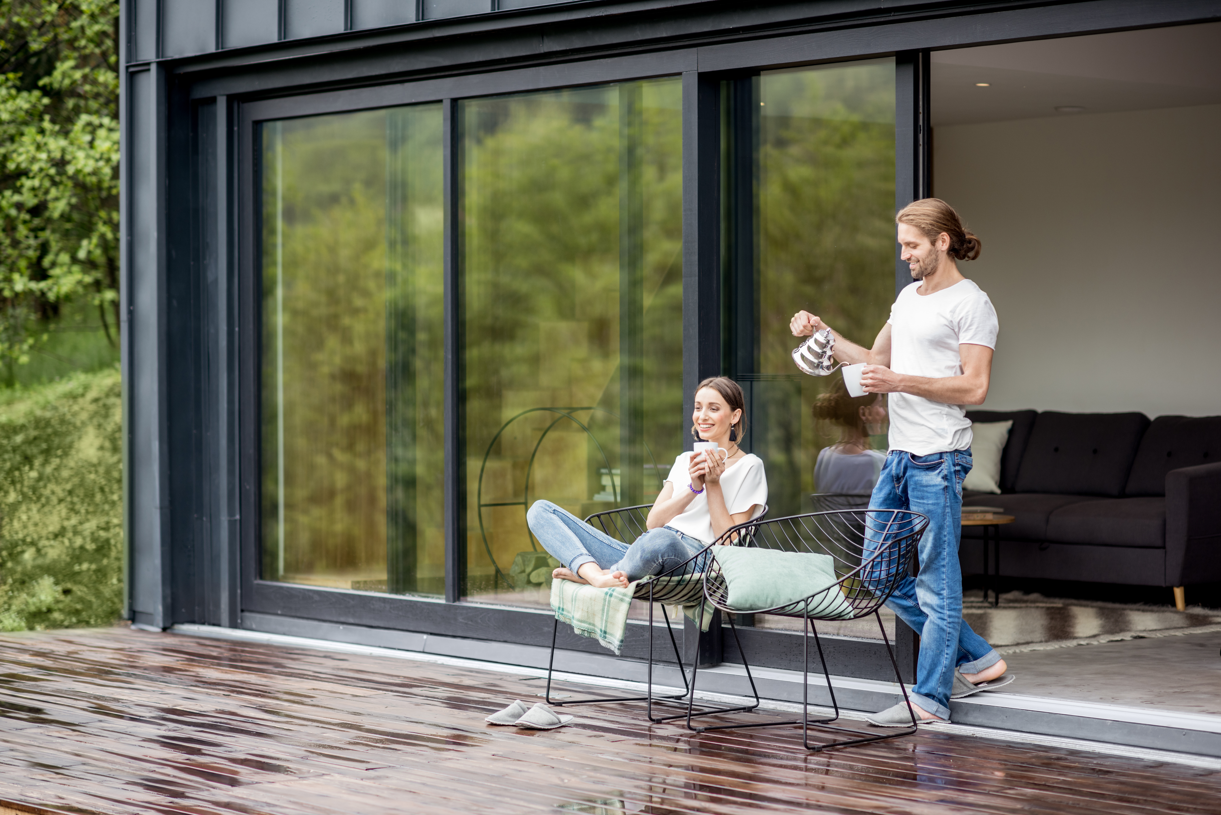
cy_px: 408
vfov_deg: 16.1
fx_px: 2884
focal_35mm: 85
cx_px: 610
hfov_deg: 23.9
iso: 160
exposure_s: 1/500
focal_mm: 85
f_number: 2.2
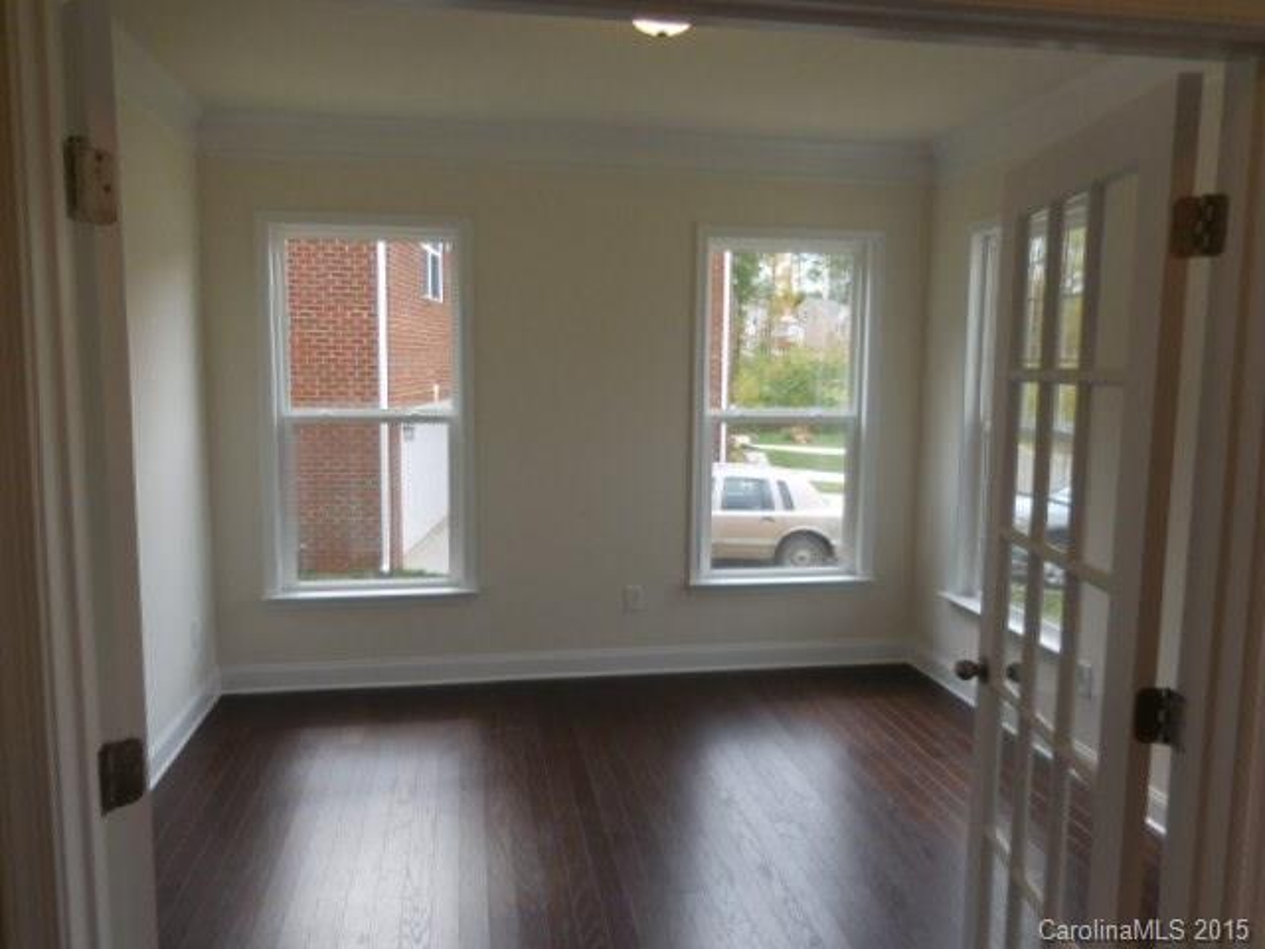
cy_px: 474
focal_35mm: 25
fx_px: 914
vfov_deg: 54.9
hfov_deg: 69.4
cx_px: 632
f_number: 3.3
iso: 125
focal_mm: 4.5
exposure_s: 1/160
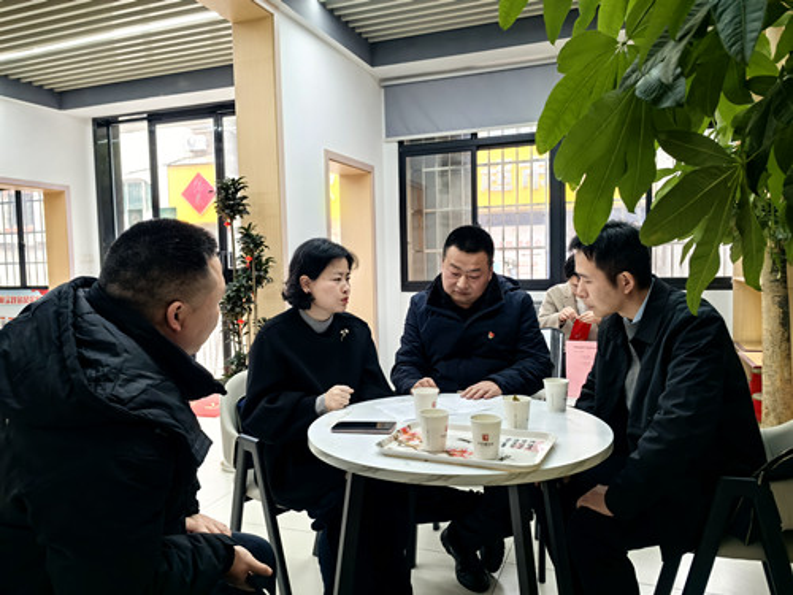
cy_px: 298
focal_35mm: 27
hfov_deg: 65.3
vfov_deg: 51.4
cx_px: 396
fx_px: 619
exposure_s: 1/100
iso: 640
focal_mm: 5.75
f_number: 2
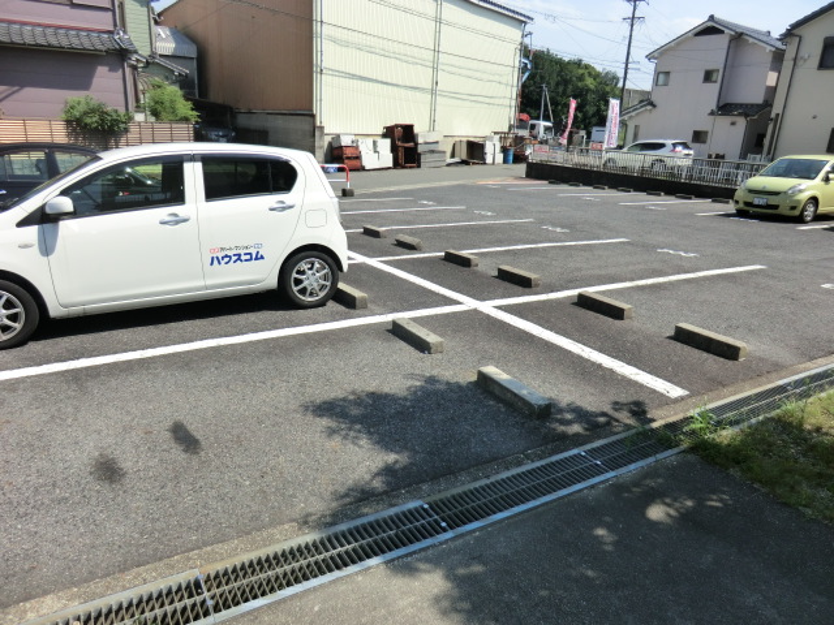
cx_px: 417
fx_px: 578
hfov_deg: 71.6
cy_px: 312
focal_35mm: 24
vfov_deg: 56.8
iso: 80
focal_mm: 4.3
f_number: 3.2
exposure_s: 1/800
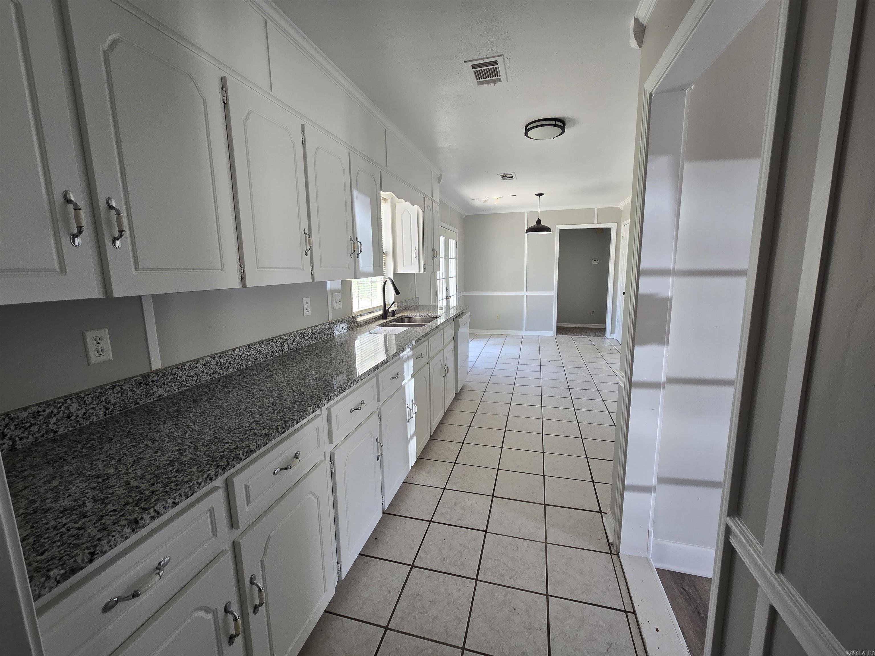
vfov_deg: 89.9
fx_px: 329
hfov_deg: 106.2
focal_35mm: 13
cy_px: 328
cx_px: 438
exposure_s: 1/60
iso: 125
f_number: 2.2
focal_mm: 2.2
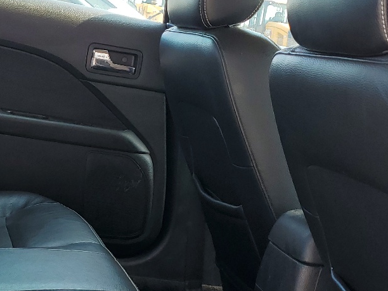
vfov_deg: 21.5
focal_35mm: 68
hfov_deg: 27.9
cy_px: 202
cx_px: 69
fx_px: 762
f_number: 1.5
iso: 50
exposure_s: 1/294
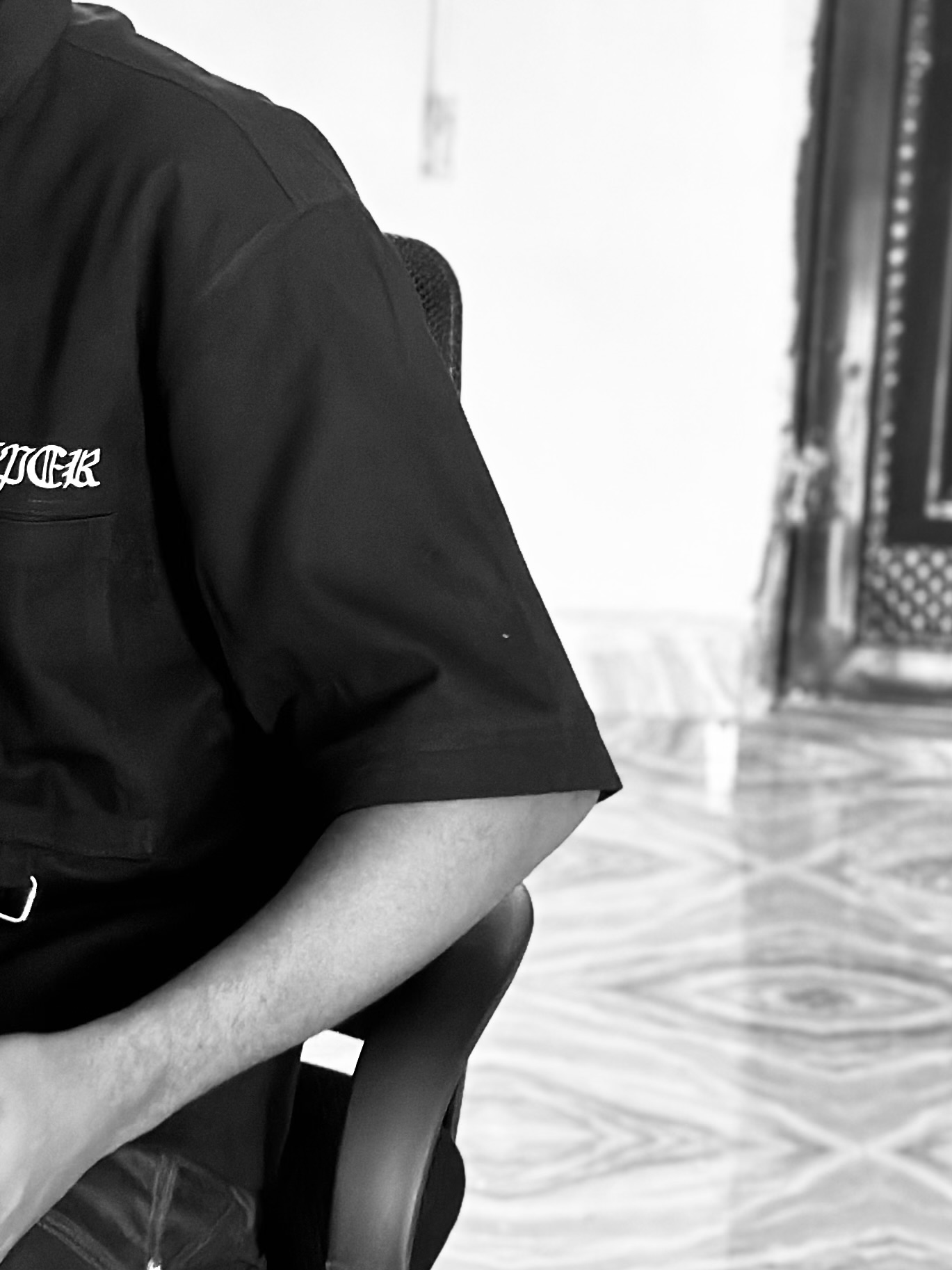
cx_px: -17
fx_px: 3888
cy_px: 389
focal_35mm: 106
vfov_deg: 18.5
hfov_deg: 13.7
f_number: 1.78
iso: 250
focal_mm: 6.86
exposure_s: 1/60
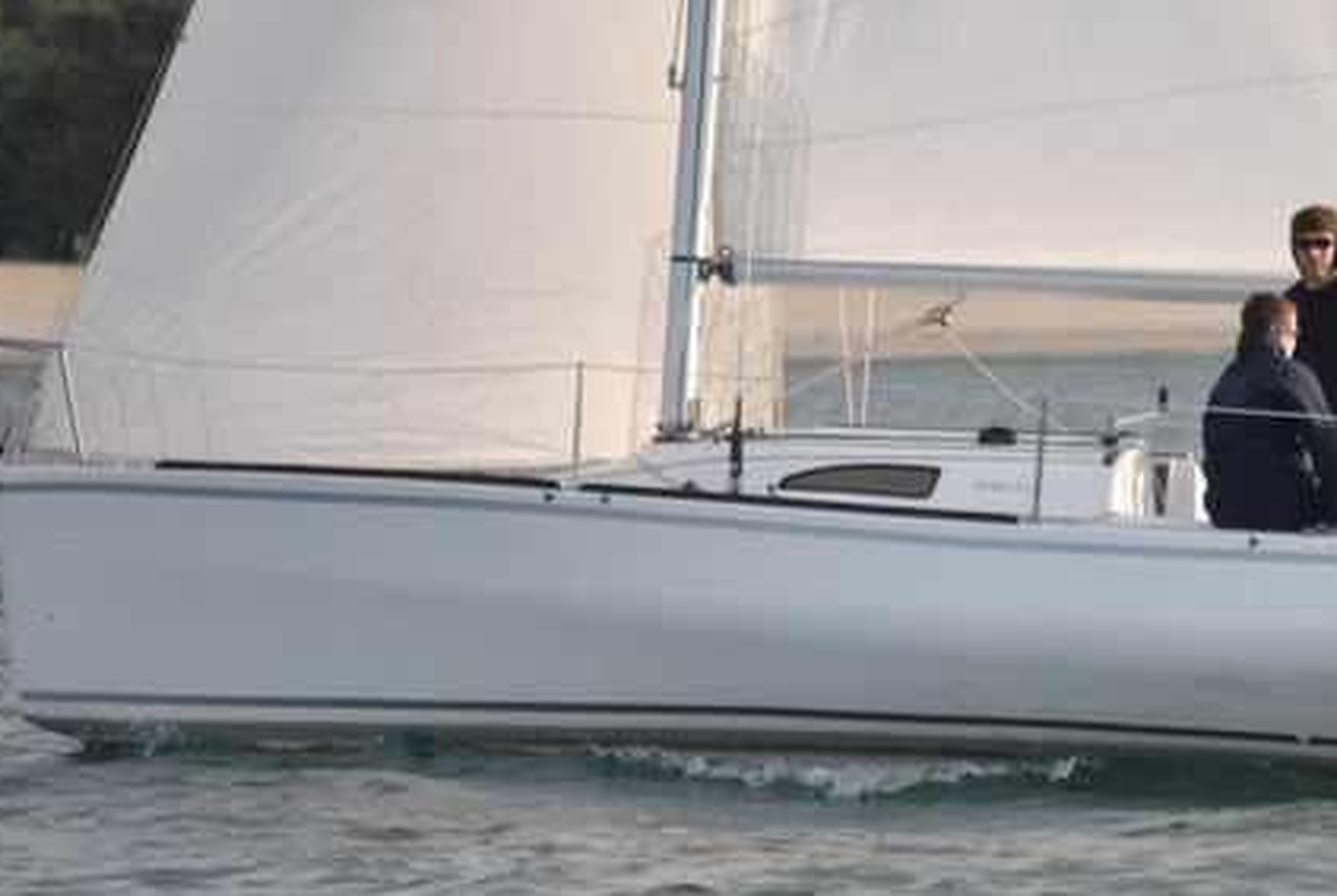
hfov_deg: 3.7
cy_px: 187
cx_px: 988
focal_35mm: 556
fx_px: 20688
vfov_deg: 2.5
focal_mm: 175
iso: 200
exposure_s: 1/500
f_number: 5.3
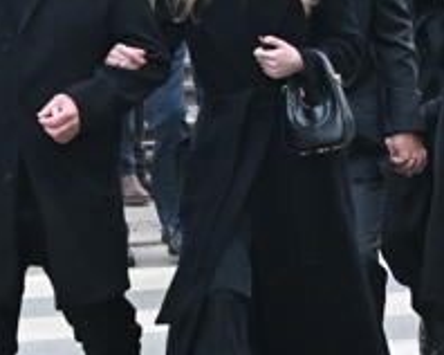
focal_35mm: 344
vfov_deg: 4.5
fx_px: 4516
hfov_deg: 5.6
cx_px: 433
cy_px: 155
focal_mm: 70
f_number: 4.5
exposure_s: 1/200
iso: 3200
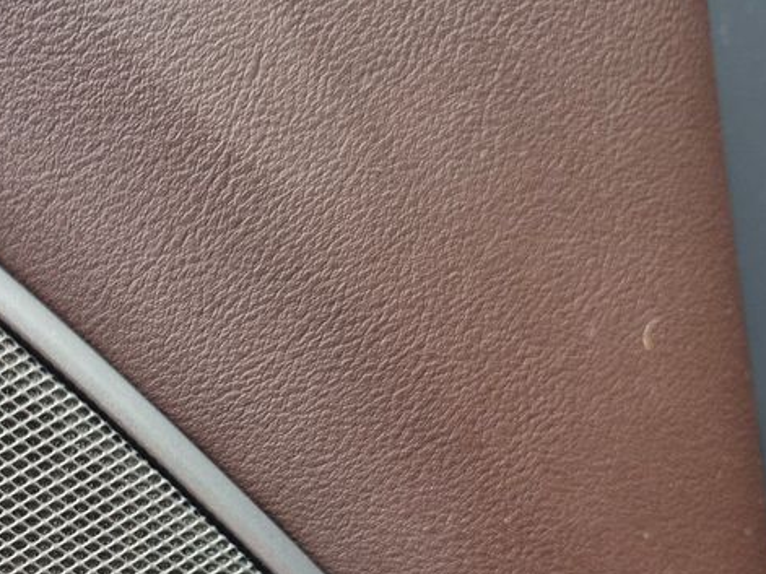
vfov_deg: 27.3
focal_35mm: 50
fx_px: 1106
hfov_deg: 35.6
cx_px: 57
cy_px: 582
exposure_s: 1/100
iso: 250
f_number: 1.8
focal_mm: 5.4
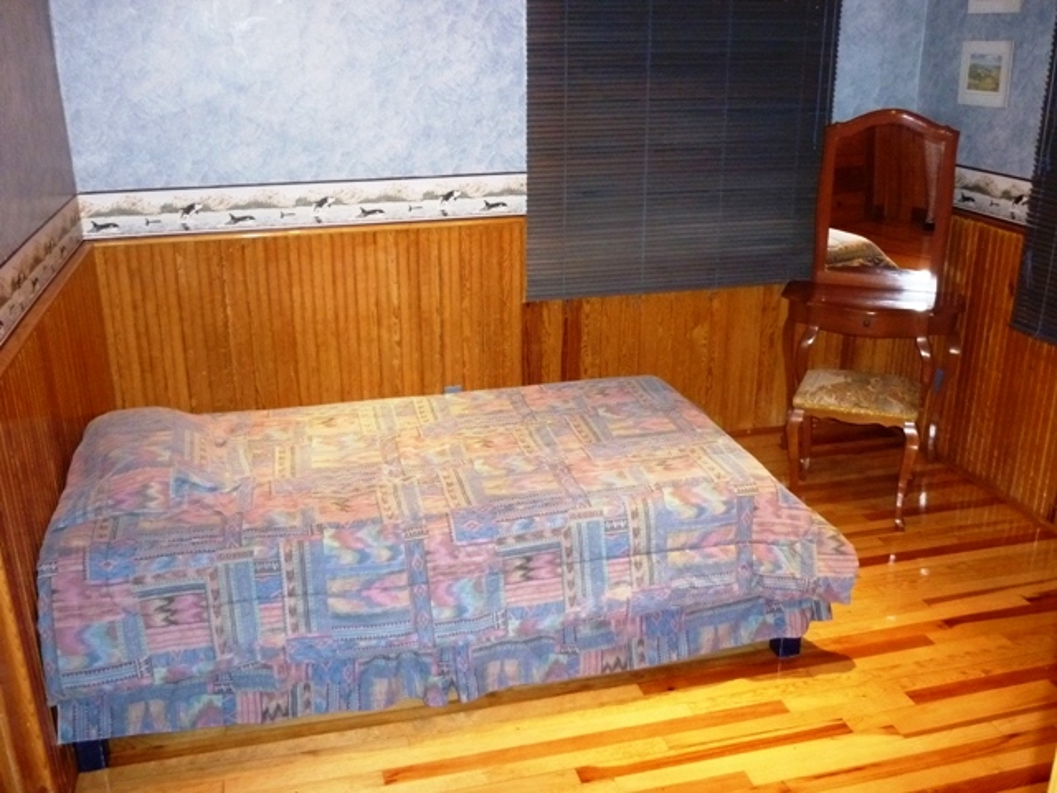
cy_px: 396
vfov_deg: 42.9
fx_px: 1008
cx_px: 528
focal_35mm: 33
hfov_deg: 55.4
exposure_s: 1/30
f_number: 2.8
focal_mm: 5.5
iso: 500
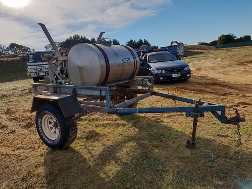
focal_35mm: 26
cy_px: 94
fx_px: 189
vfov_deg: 53.1
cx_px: 126
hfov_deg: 67.3
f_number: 2.4
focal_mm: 4.3
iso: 50
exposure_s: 1/1427
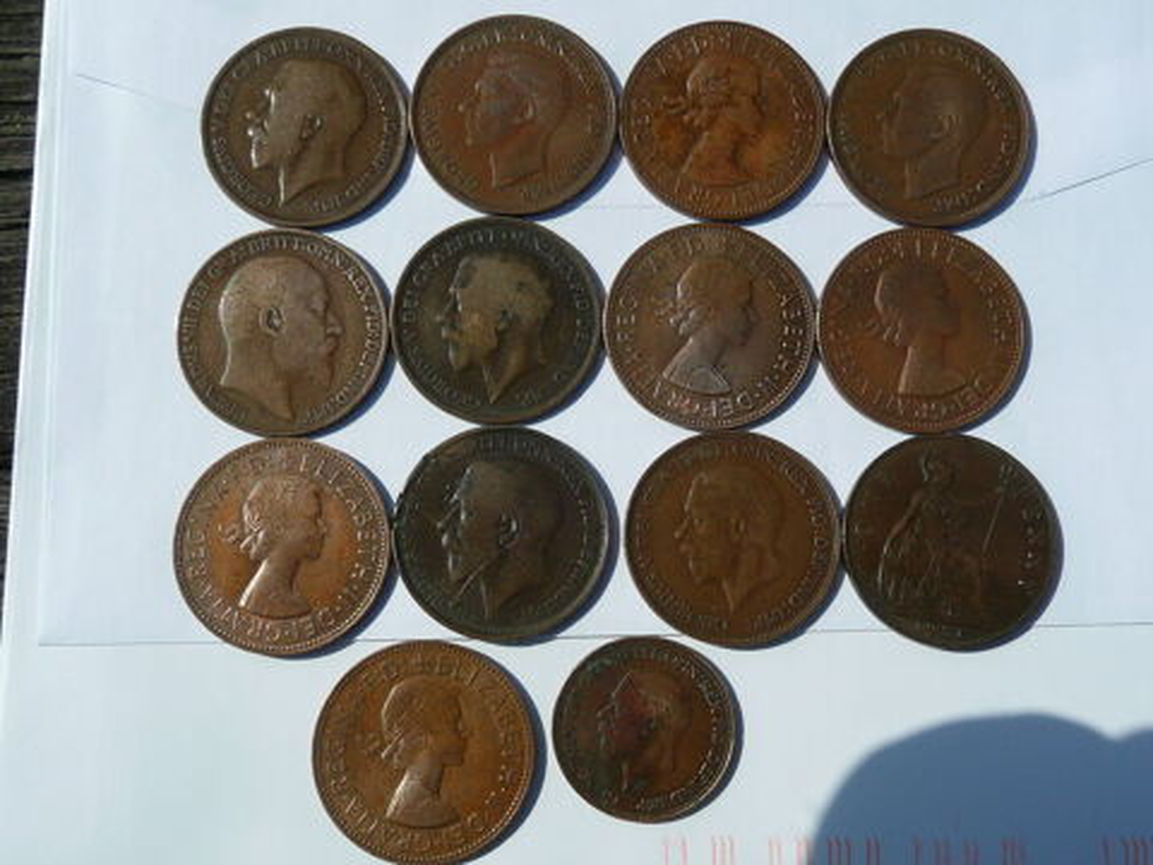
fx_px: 1199
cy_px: 432
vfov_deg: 39.7
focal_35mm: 36
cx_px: 576
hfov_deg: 51.4
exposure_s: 1/400
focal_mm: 4.9
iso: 100
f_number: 8
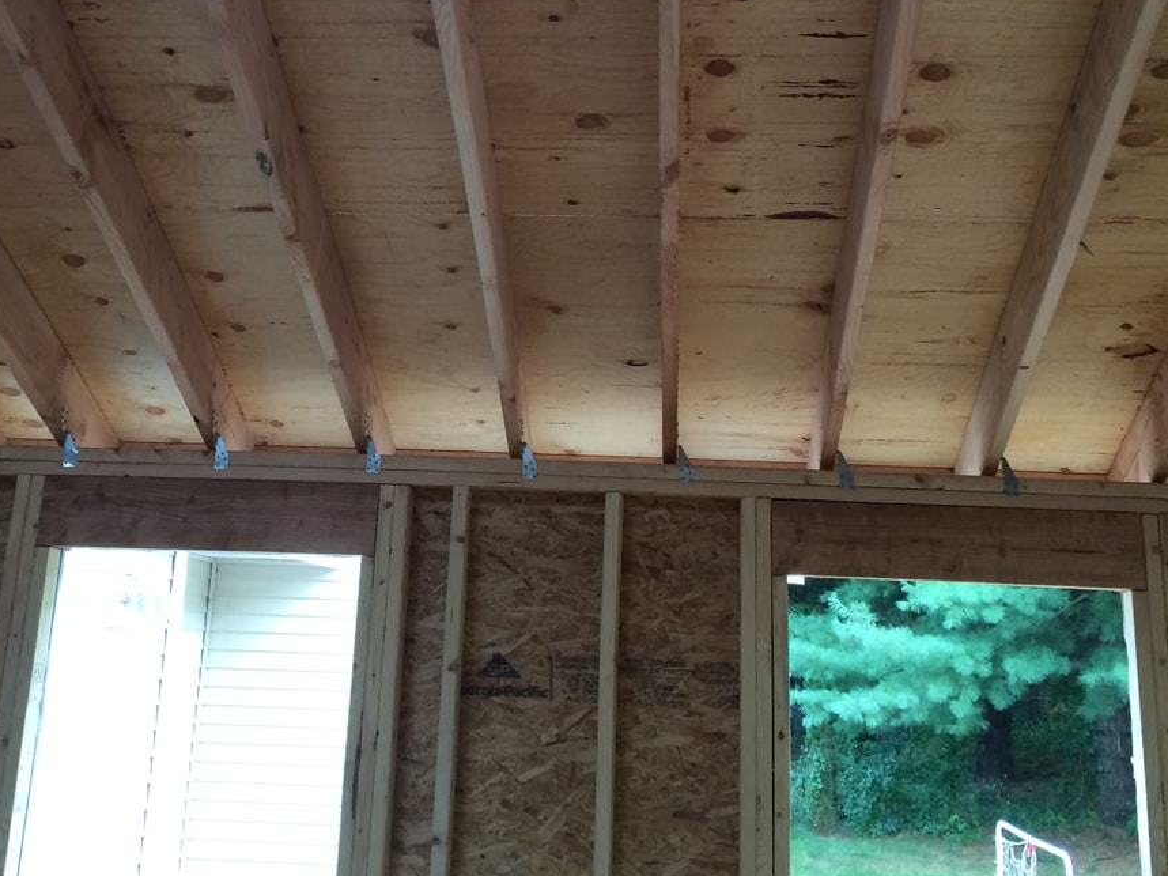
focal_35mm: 45
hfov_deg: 42.1
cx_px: 551
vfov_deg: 31.5
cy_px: 209
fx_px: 1518
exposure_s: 1/30
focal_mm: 4.15
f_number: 2.2
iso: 32
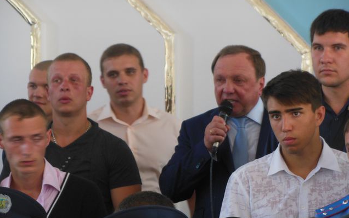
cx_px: 174
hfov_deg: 7.7
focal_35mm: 272
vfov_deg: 4.8
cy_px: 127
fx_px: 2586
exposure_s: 1/20
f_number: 5.9
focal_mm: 45.4
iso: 400
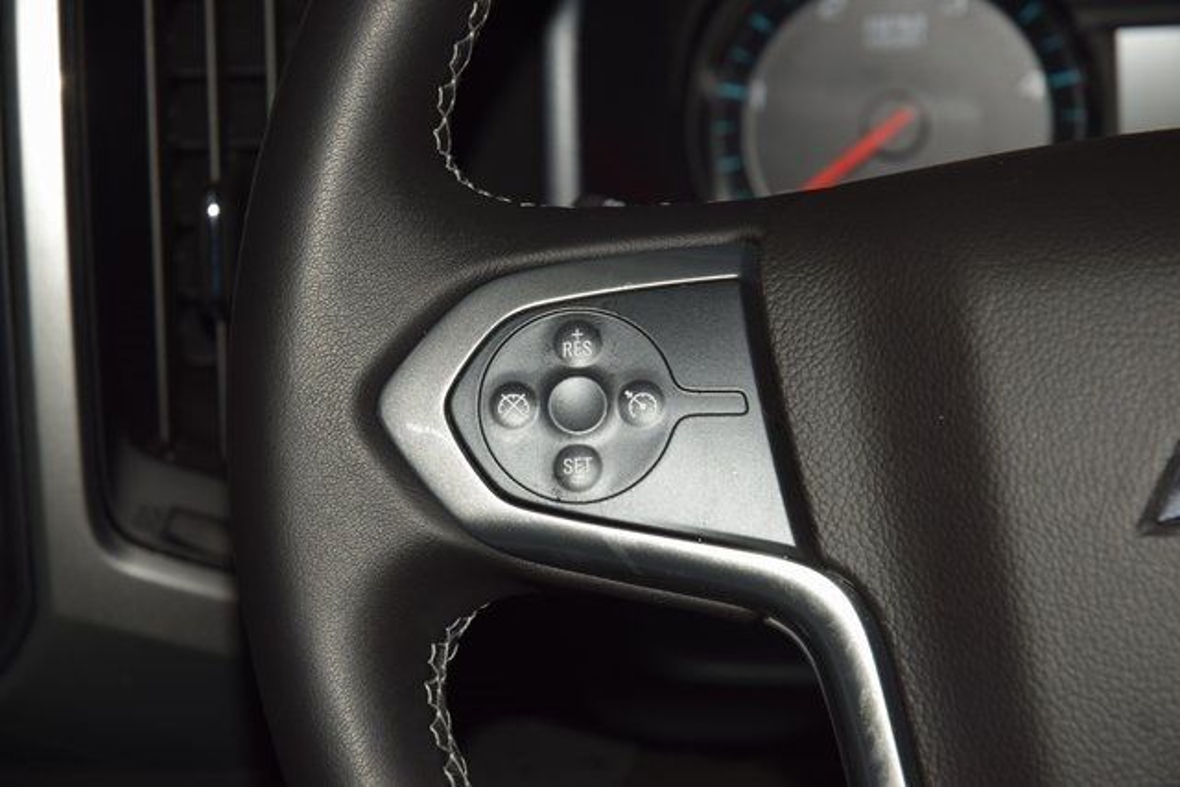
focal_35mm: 105
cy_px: 394
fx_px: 3442
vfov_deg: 13.0
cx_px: 590
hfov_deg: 19.5
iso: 100
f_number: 8
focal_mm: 70
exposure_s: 1/125
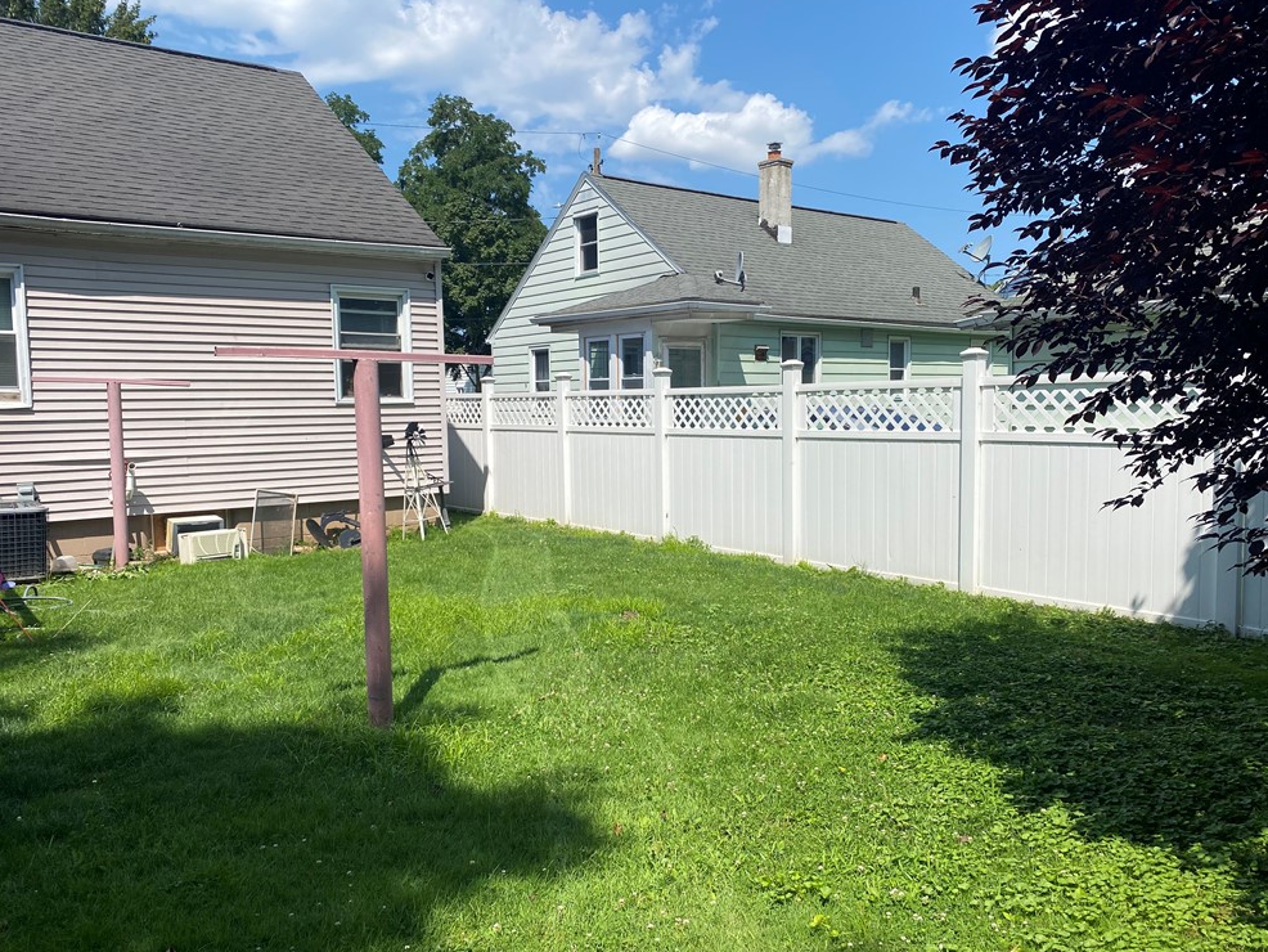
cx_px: 629
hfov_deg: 65.3
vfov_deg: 51.4
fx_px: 989
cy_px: 479
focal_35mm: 27
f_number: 1.8
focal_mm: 4.25
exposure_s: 1/3731
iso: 32
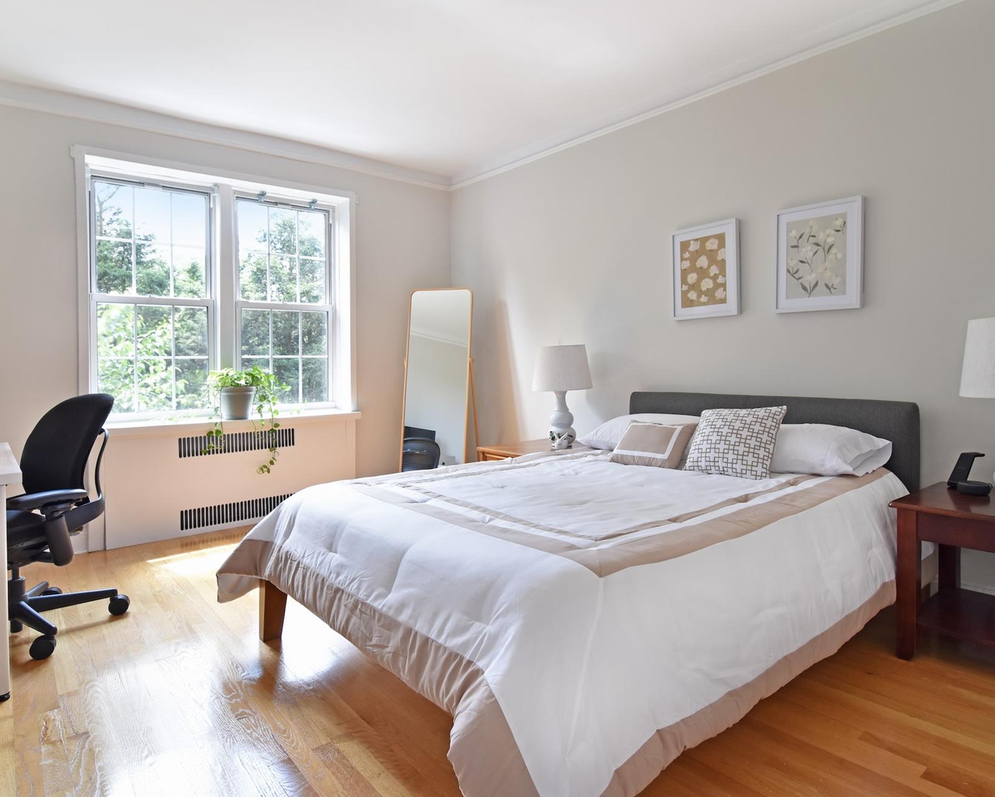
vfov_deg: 69.2
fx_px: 577
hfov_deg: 81.5
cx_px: 519
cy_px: 398
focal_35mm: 20
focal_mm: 11
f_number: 8
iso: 640
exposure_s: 1/40
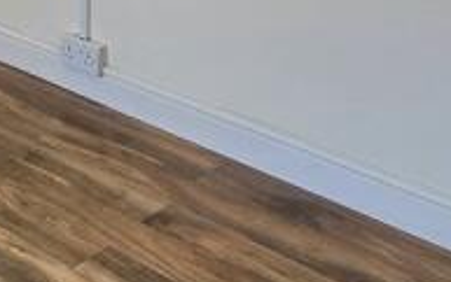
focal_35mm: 73
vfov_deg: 14.5
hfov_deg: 23.8
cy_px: -298
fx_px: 898
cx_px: -178
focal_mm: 2.2
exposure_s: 1/50
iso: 160
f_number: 2.2
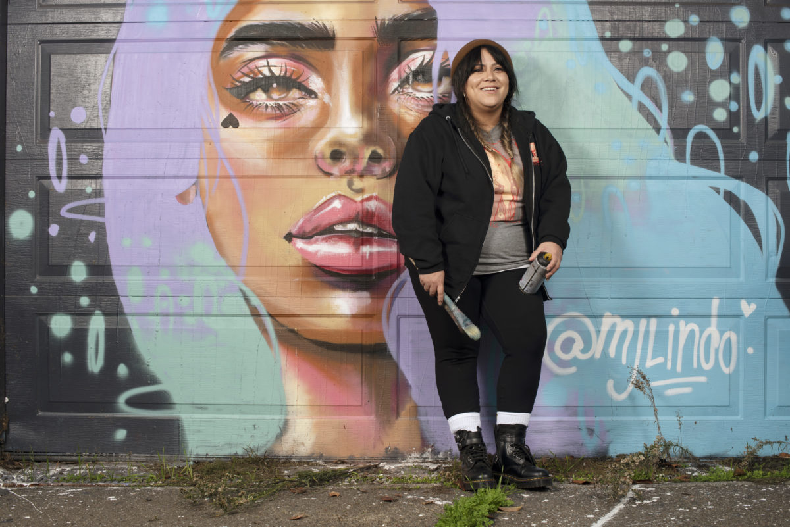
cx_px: 395
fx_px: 1098
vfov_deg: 27.0
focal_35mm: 50
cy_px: 264
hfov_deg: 39.6
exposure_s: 1/80
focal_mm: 50
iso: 80
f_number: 9
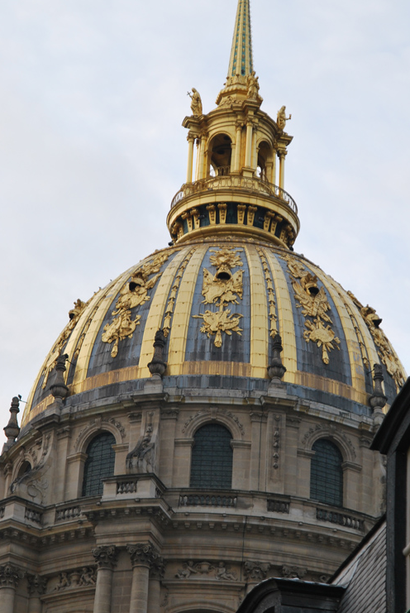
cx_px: 242
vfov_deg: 17.0
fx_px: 2044
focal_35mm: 120
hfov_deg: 11.5
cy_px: 281
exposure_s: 1/200
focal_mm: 62
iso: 200
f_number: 4.5
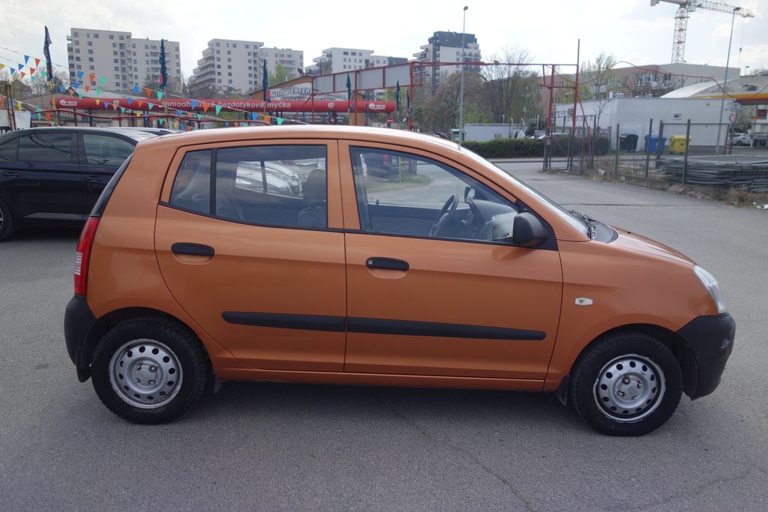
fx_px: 597
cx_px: 384
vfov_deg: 46.4
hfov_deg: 65.5
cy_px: 256
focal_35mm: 28
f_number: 2.8
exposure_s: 1/1000
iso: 125
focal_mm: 10.4
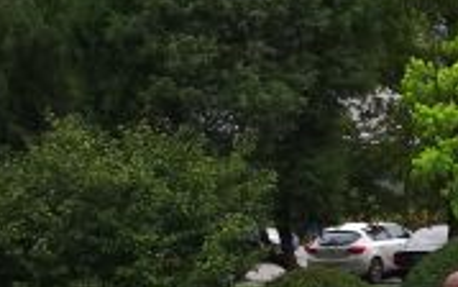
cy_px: 270
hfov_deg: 17.0
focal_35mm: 112
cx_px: 663
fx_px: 1398
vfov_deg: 11.6
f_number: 2.2
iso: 125
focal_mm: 3.95
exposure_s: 1/50
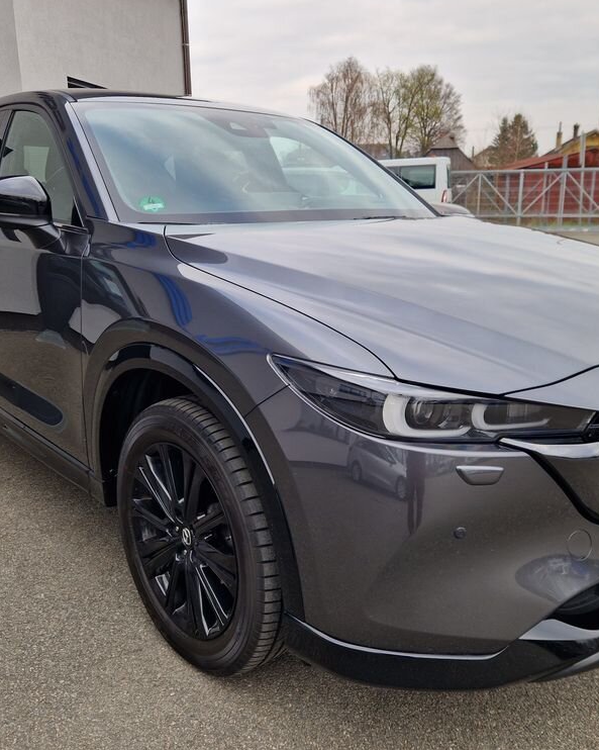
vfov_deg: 57.2
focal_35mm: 31
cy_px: 380
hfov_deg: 47.1
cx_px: 305
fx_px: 687
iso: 50
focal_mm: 5.4
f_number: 1.8
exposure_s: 1/210
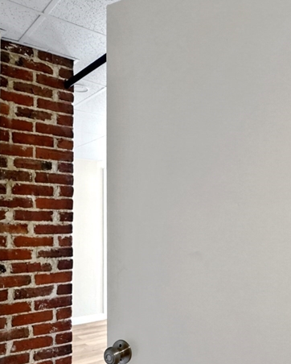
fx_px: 366
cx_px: 206
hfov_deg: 42.5
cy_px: 273
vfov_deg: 50.7
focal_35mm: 34
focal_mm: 16
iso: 8000
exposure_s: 1/30
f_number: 8
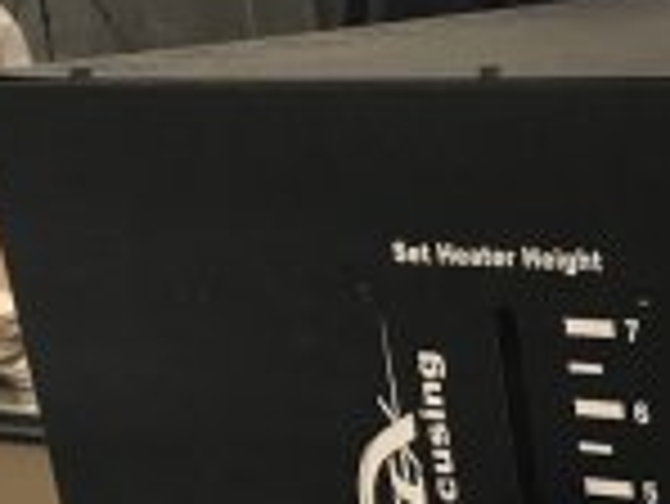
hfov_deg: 16.8
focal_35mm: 107
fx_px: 2073
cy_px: 866
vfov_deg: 12.8
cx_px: 971
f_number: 1.8
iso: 25
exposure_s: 1/30
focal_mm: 3.99
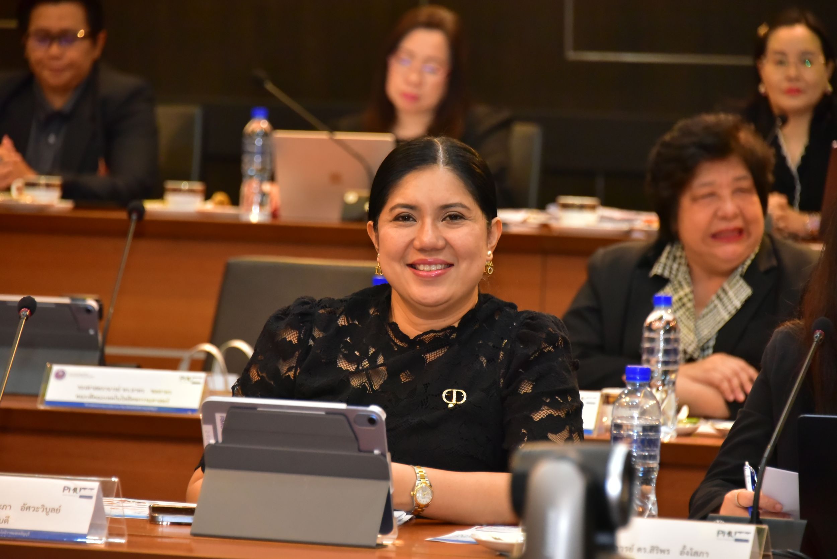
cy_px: 280
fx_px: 4884
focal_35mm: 210
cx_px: 418
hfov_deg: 9.8
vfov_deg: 6.5
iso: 6400
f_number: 5.6
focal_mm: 210
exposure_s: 1/100
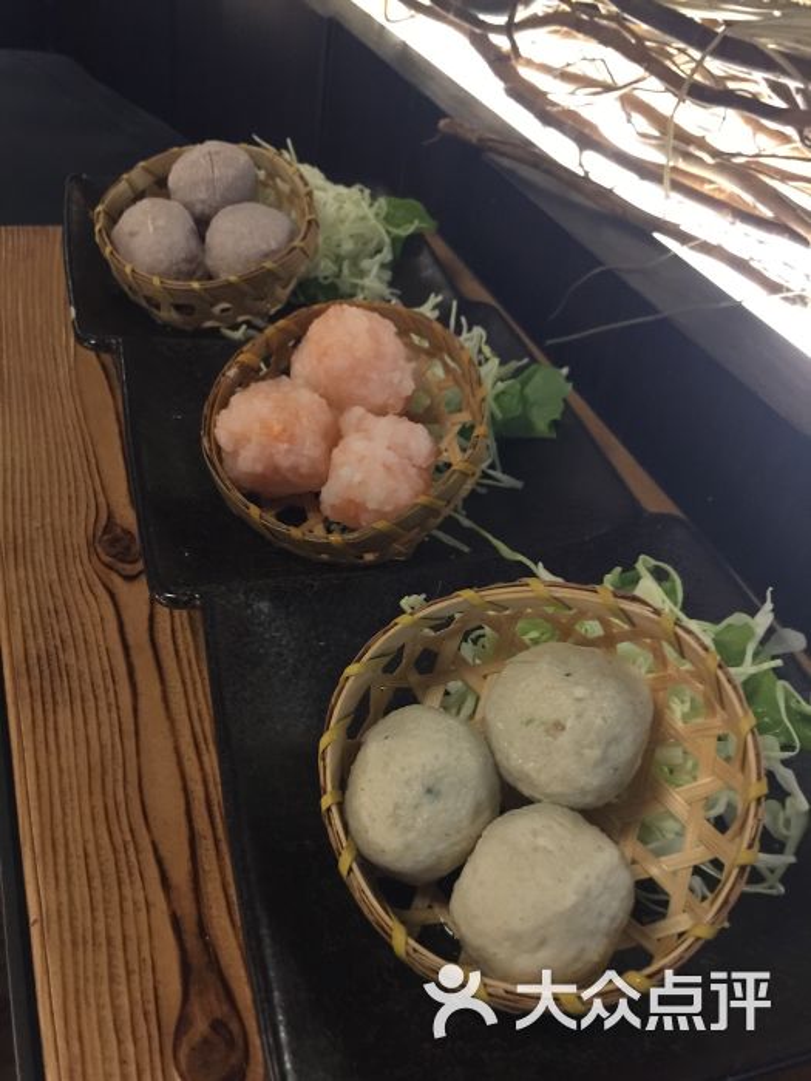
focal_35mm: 29
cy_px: 540
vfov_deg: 61.7
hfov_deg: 48.2
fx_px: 906
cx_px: 406
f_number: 2.2
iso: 125
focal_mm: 4.15
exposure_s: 1/8
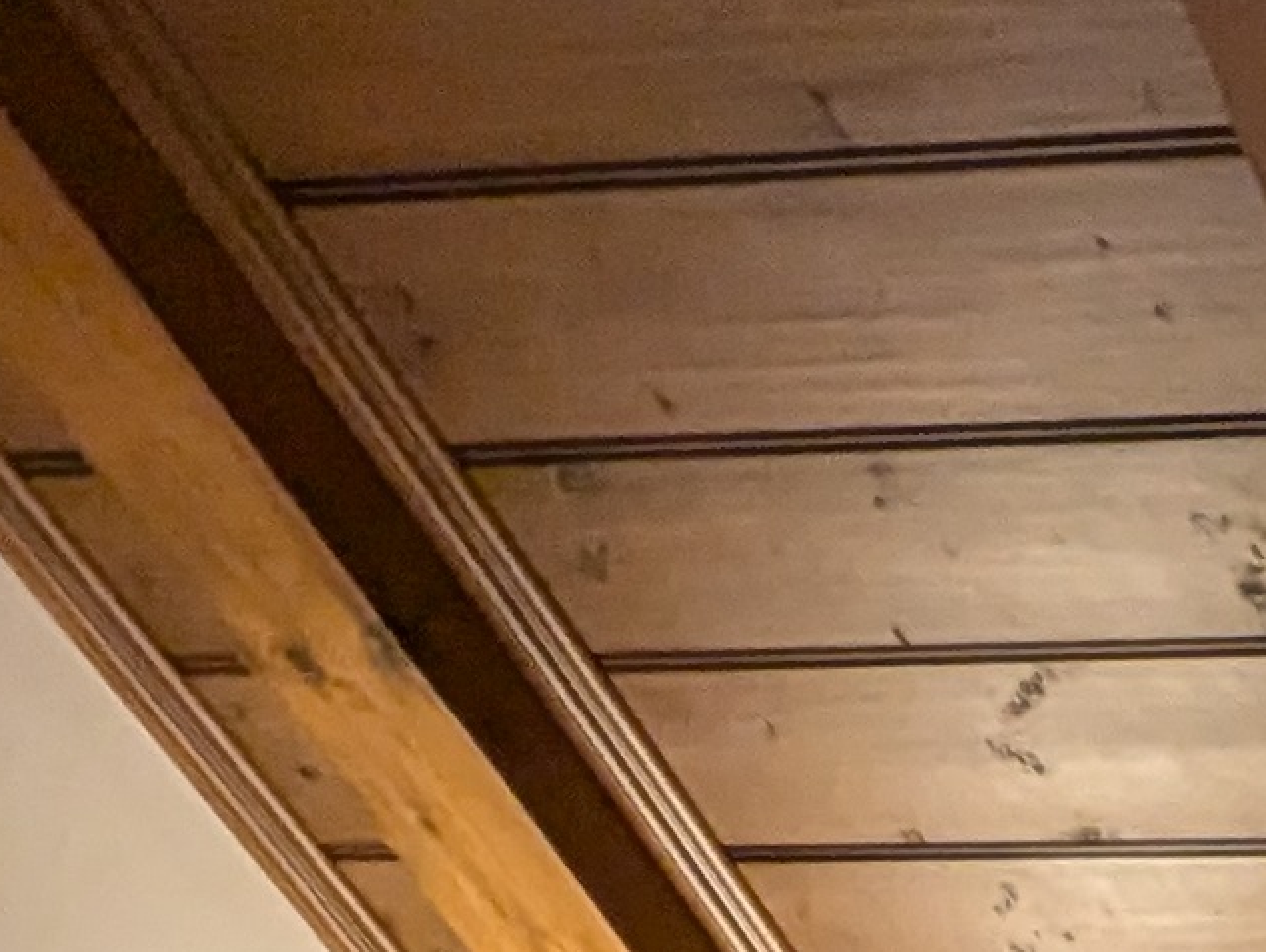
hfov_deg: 16.8
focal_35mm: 103
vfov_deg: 10.9
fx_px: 3771
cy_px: 2638
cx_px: 2033
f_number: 2.2
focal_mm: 2.35
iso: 197
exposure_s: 1/33.3
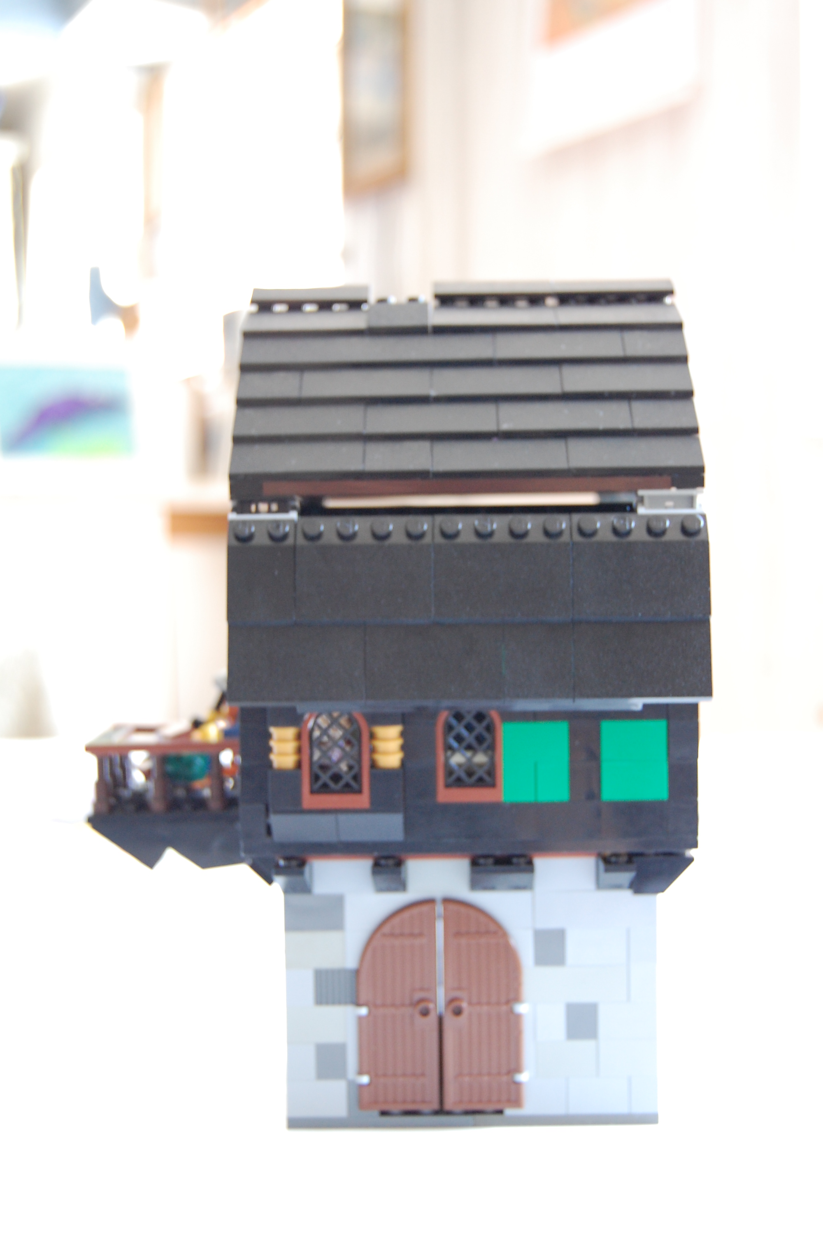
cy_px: 619
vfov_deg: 37.9
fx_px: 1803
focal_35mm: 52
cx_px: 412
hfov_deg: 25.7
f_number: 4.8
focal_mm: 35
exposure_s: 1/25
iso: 800
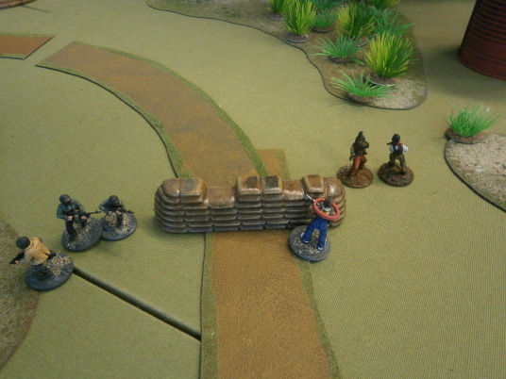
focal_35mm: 26
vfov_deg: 53.1
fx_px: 380
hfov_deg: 67.3
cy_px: 190
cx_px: 253
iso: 400
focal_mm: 4.7
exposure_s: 1/40
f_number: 2.8
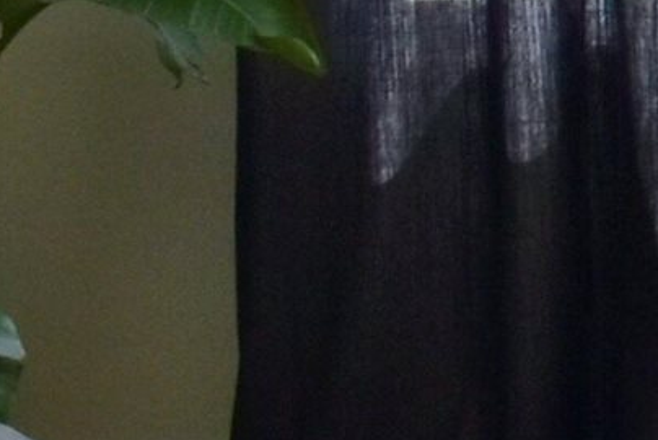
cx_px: 1635
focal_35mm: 228
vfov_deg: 5.9
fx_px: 4170
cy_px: -433
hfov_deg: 8.2
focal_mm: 20
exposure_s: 1/80
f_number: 8
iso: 400
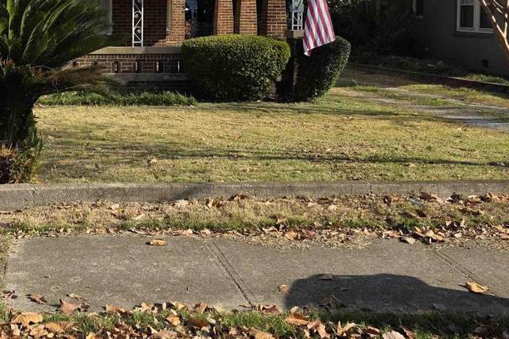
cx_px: 70
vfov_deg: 26.3
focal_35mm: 50
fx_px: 707
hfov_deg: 37.5
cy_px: 47
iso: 80
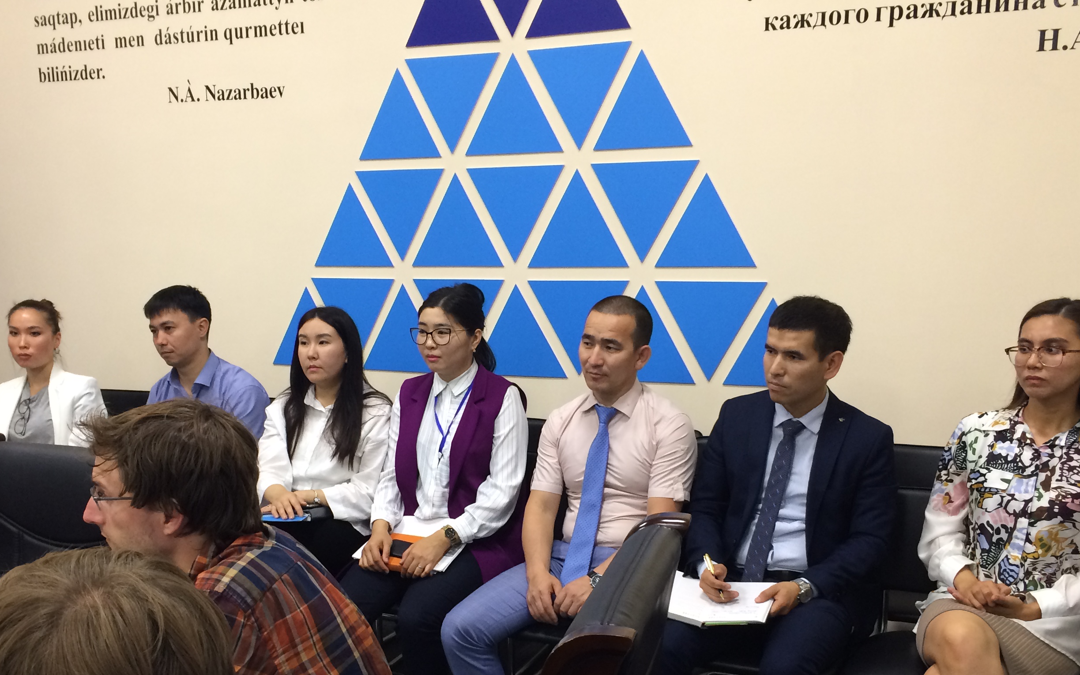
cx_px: 498
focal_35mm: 41
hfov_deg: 48.2
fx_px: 1207
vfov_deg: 30.8
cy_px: 484
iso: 160
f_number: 2.2
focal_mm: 4.15
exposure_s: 1/33
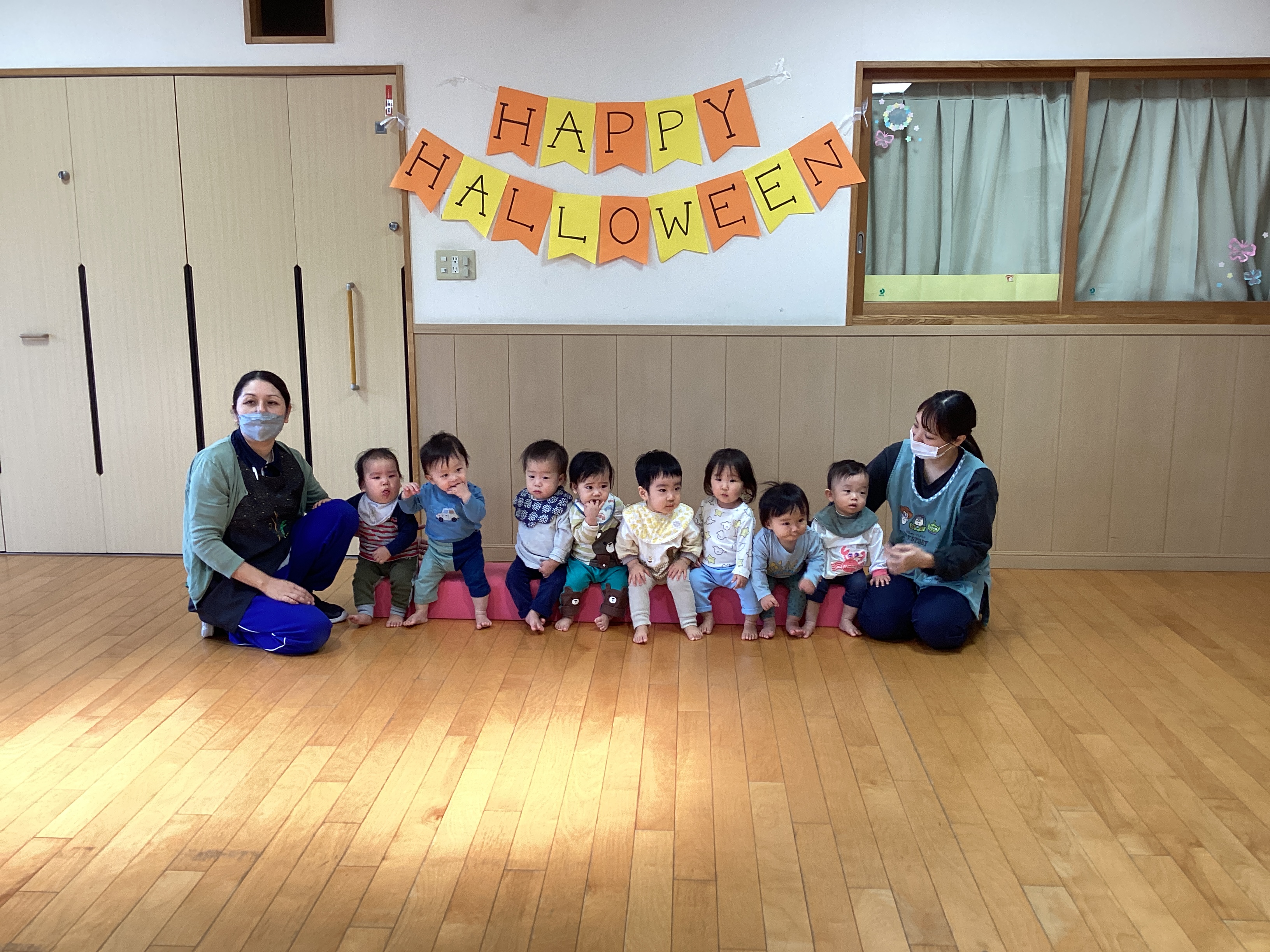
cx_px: 635
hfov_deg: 58.4
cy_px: 476
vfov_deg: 45.4
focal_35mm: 31
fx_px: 1137
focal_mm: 3.3
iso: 80
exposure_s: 1/50
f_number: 2.4
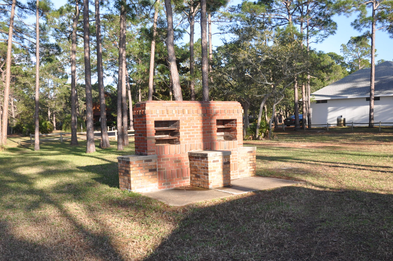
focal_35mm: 34
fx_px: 371
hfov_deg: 55.8
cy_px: 143
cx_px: 211
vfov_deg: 38.8
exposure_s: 1/125
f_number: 5.6
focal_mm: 18
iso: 250
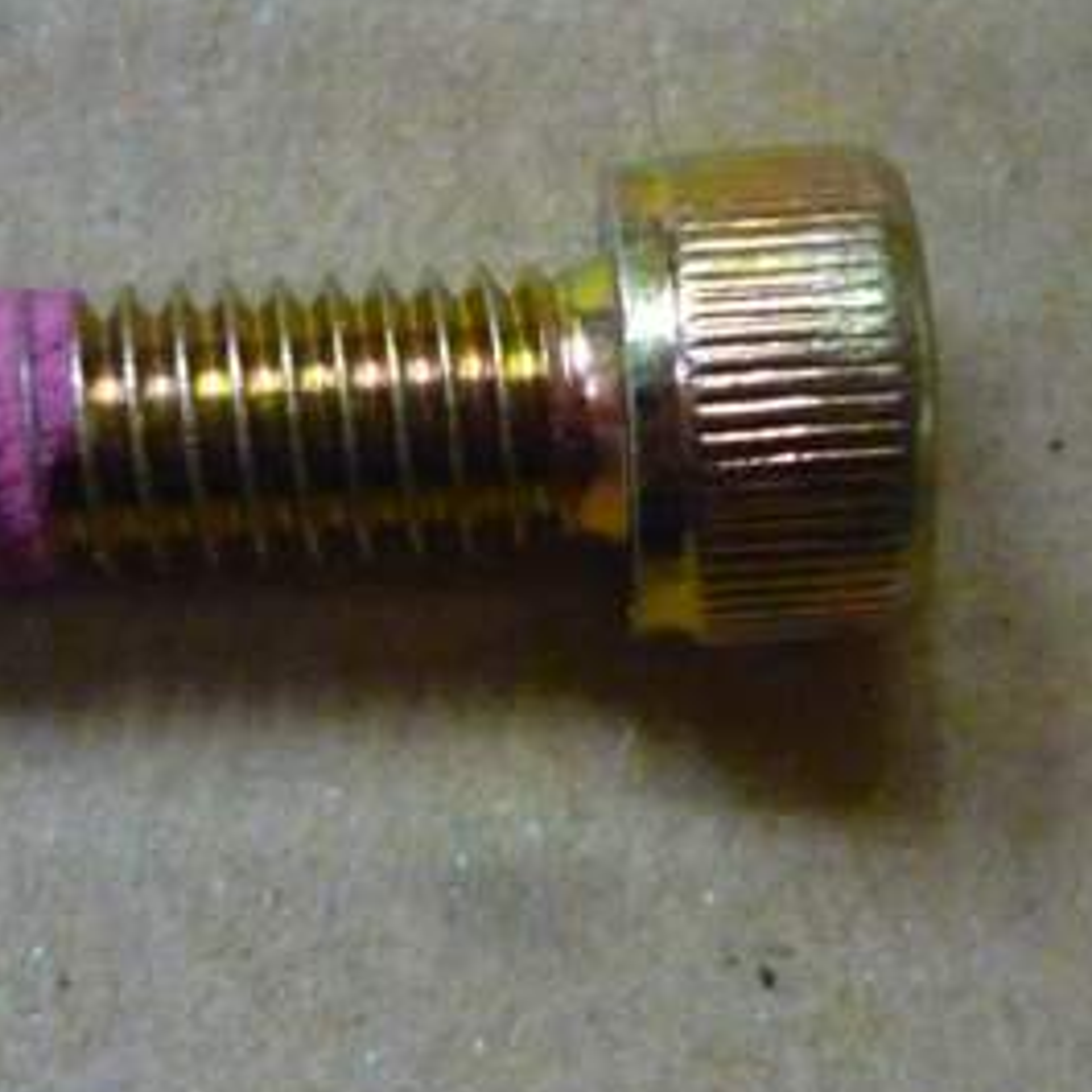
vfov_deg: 19.7
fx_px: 3141
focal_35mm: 88
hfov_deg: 19.7
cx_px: 581
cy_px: 404
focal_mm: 5.5
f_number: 2.8
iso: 800
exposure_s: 1/60
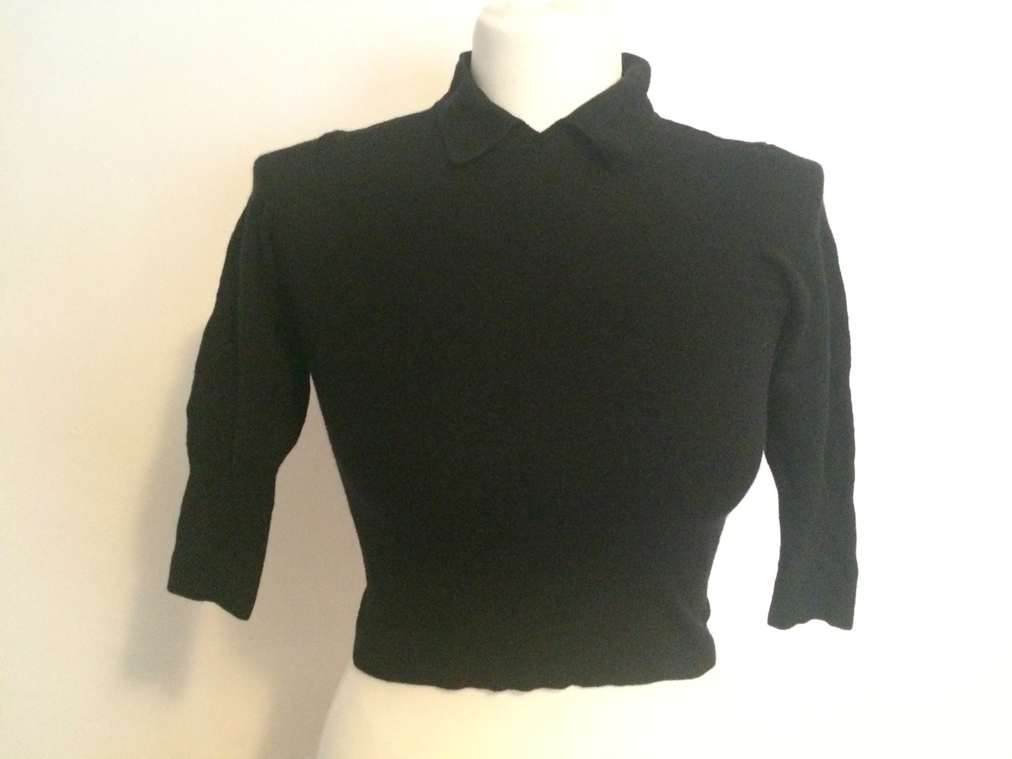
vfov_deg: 48.2
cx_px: 506
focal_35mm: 29
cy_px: 380
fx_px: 848
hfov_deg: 61.7
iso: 400
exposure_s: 1/17
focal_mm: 4.15
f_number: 2.2
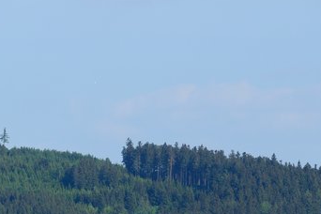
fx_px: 4217
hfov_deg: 4.3
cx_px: -63
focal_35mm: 473
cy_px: 354
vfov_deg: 2.9
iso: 250
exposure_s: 1/1600
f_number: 6.3
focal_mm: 135
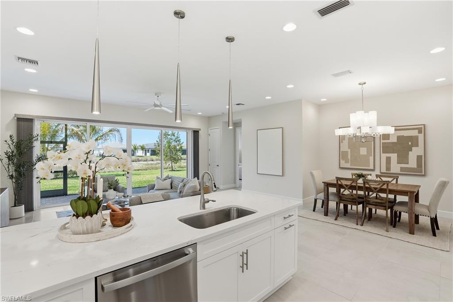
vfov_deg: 73.7
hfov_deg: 96.8
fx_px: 201
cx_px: 226
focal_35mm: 16
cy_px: 151
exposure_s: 1/125
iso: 200
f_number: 9
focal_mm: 16
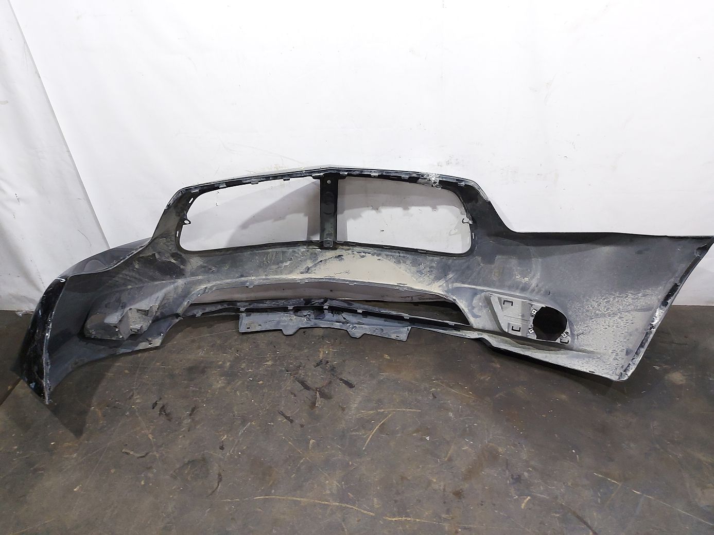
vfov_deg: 56.8
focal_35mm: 24
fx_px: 495
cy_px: 268
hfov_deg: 71.6
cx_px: 357
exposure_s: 1/50
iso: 250
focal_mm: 5.23
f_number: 1.8
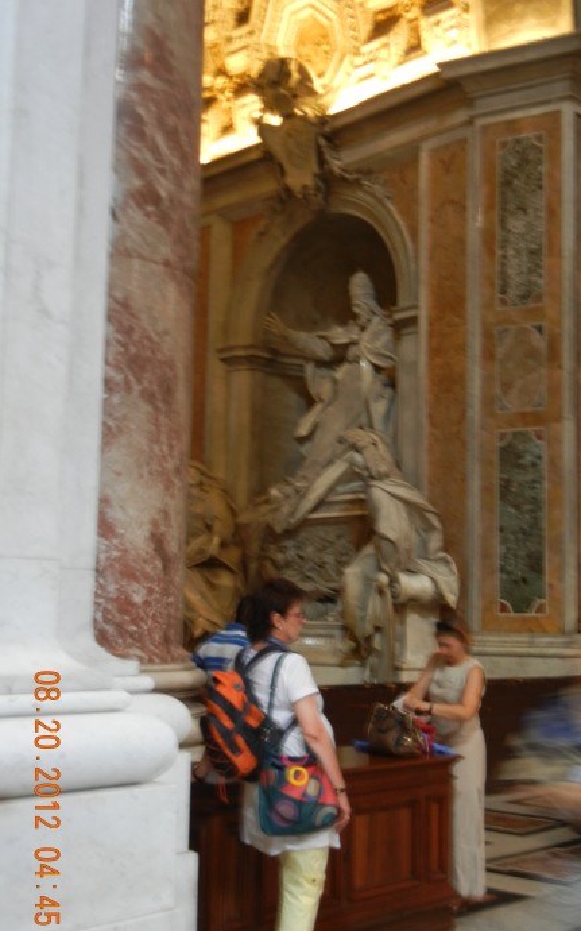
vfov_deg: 43.5
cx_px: 355
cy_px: 471
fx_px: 1166
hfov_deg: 27.9
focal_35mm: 46
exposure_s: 1/1.8
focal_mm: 7.1
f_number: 3.7
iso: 200
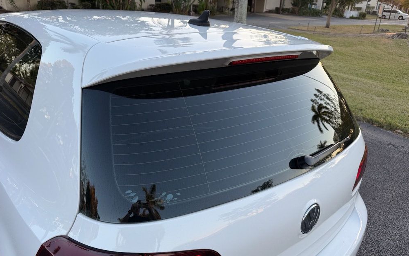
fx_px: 290
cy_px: 152
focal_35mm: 26
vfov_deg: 47.3
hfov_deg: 70.4
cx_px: 207
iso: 80
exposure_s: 1/330
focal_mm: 6.76
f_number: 1.78
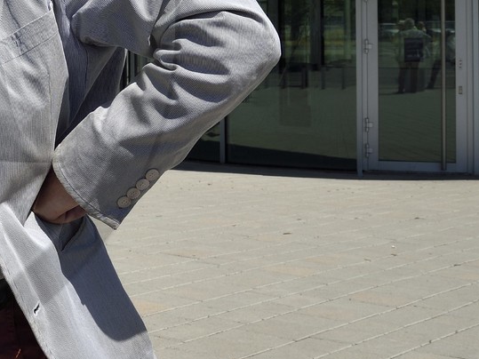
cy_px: 18
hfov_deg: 22.0
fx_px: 1065
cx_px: -192
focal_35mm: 77
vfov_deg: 18.7
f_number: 16
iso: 200
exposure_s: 1/250
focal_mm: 27
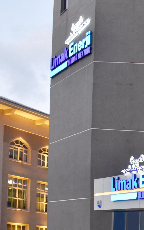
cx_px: 220
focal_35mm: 67
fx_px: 421
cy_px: 149
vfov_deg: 30.5
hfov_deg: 17.4
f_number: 4
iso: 800
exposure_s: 1/80
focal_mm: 20
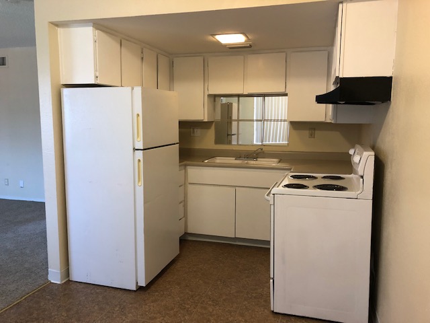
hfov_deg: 63.4
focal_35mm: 28
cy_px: 162
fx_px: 348
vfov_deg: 49.7
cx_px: 215
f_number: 1.8
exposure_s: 1/15
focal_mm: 3.99
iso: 64
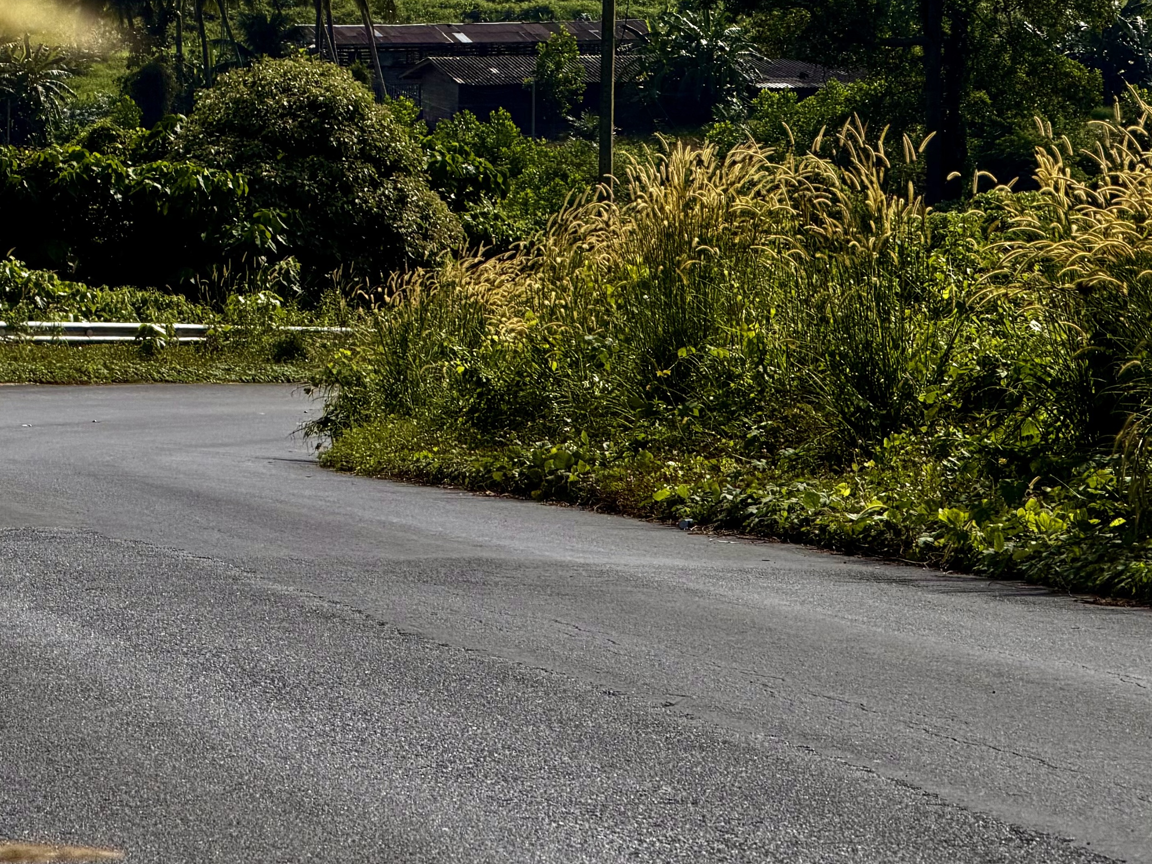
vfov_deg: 7.4
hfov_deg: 9.8
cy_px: 25
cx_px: 59
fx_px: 6689
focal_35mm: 201
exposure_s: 1/2165
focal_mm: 16.89
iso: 20
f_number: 2.8
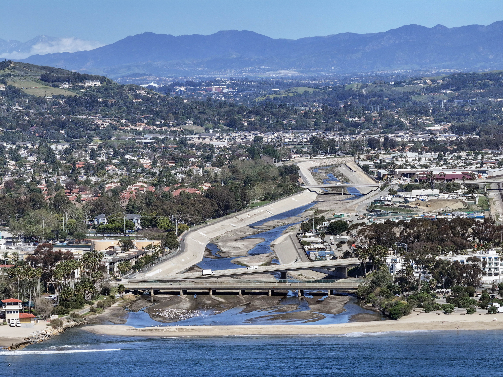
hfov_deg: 11.9
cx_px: 252
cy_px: 188
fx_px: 2412
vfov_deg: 8.9
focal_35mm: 166
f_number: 3.4
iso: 100
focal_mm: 30.71
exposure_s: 1/1000
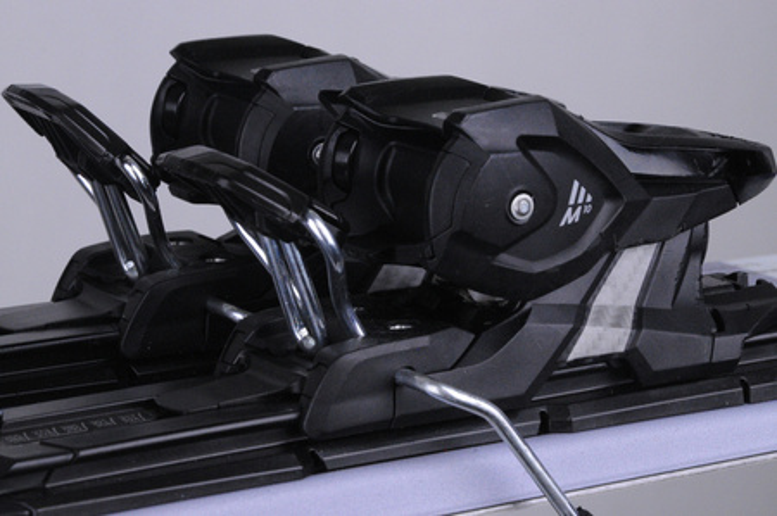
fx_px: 3396
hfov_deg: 13.1
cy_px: 258
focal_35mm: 158
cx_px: 388
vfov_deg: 8.7
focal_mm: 105
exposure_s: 1/125
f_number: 16
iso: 3200
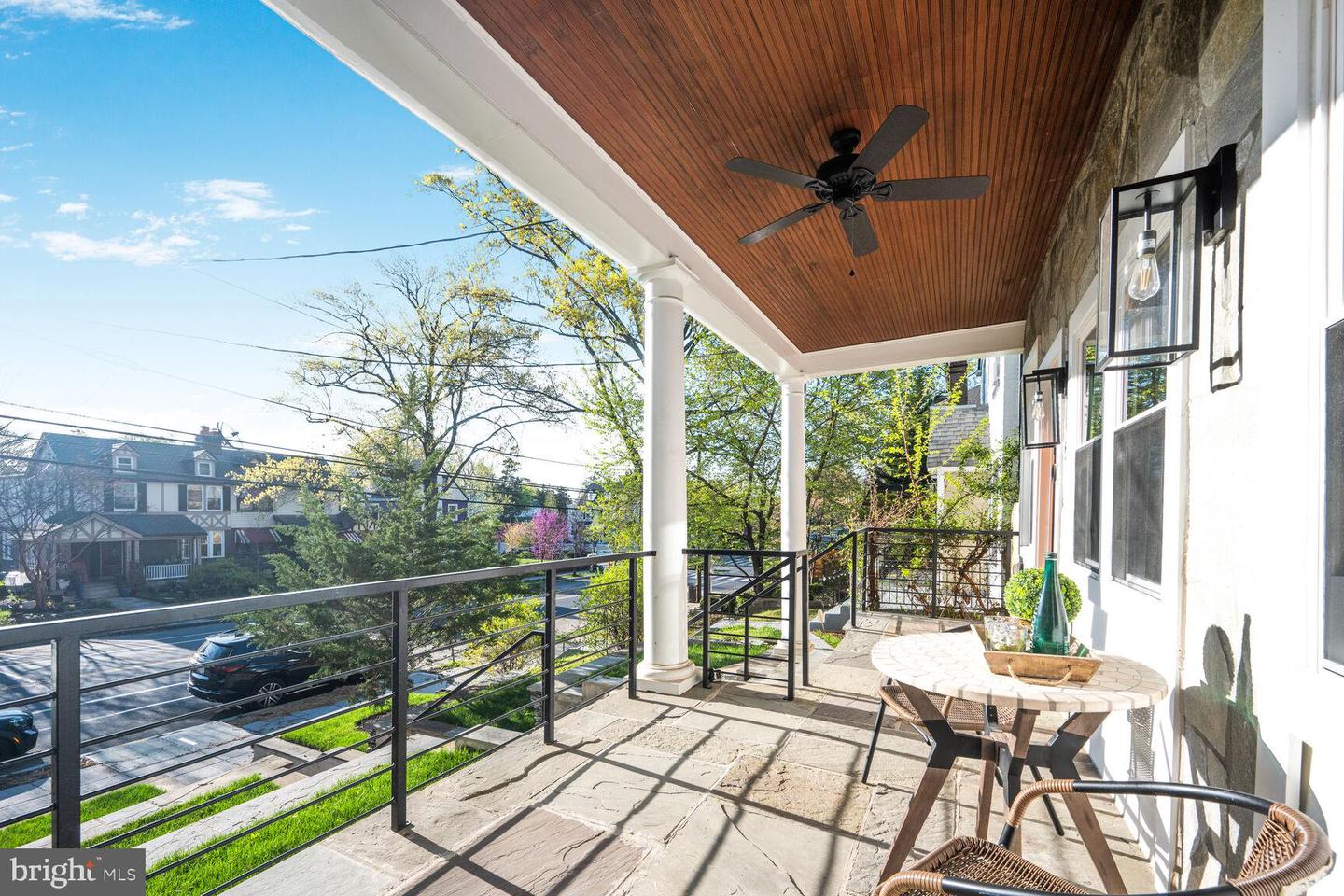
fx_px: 523
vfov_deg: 81.2
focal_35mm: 14
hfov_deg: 104.3
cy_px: 448
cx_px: 672
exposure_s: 1/320
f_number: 9
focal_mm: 14
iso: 200
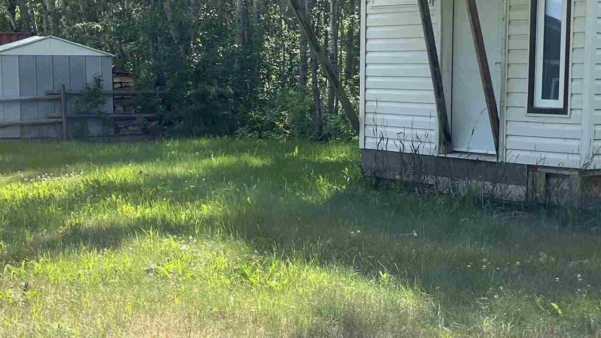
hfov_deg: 30.6
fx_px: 1084
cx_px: 426
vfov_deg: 17.7
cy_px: 217
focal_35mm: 68
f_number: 1.6
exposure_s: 1/1163
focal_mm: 5.1
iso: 50
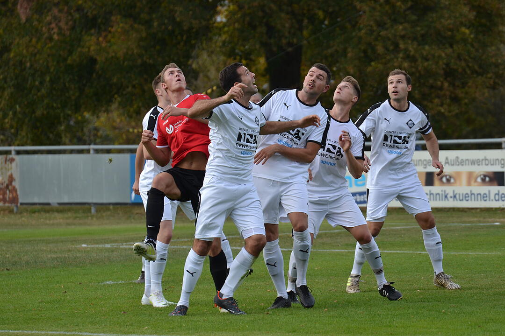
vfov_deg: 4.2
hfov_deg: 6.2
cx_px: 252
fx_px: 4629
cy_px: 168
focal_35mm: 330
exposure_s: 1/640
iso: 400
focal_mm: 220
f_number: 5.3
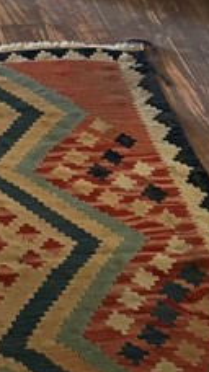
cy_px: -250
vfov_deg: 15.1
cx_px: -111
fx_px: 1253
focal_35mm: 127
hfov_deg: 9.3
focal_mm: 5.96
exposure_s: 1/60
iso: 250
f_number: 1.6
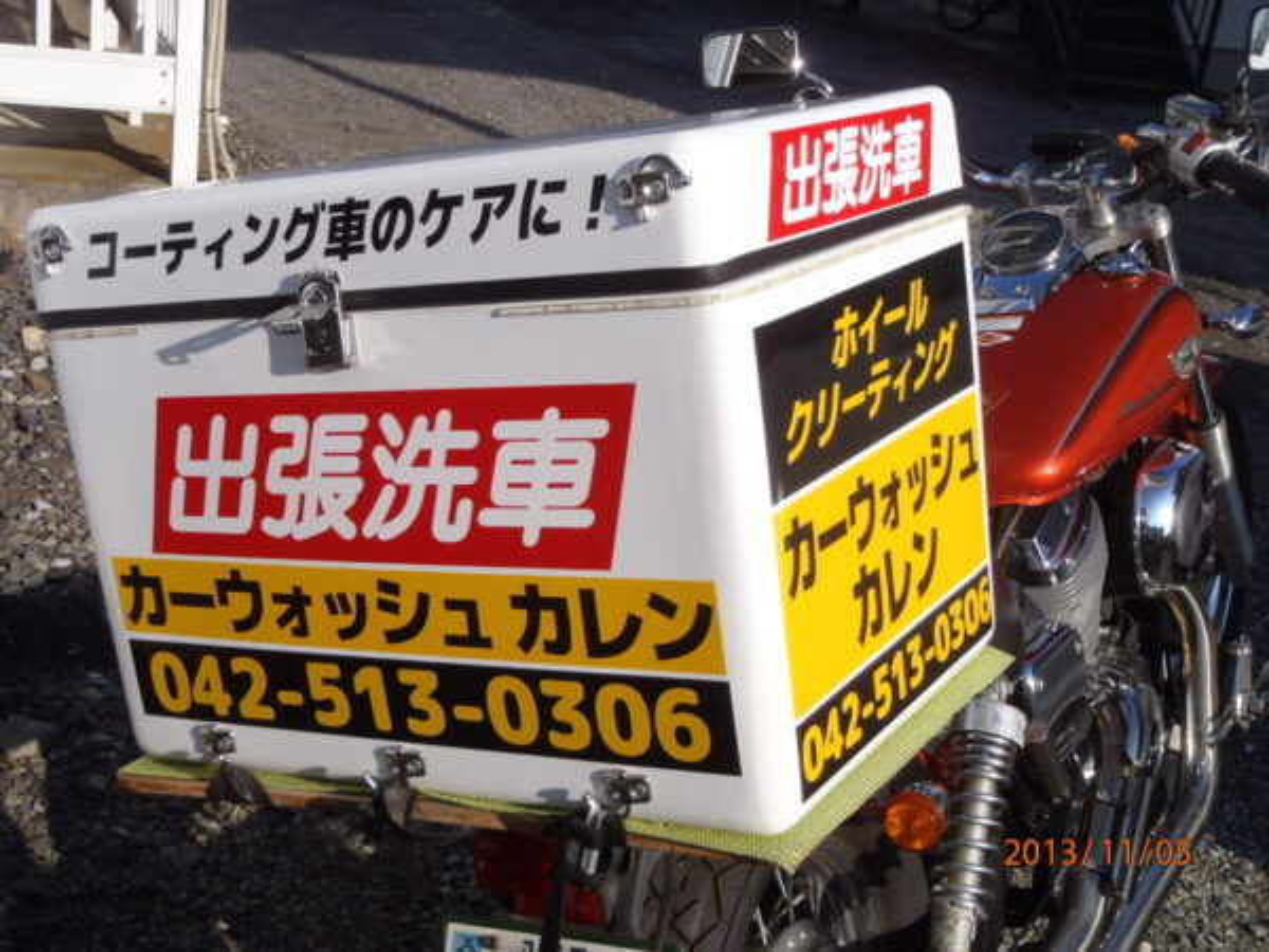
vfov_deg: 31.5
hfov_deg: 41.2
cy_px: 476
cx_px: 634
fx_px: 1686
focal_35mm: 46
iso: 80
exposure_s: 1/500
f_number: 4.9
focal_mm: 8.25
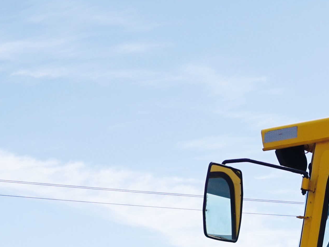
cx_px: 441
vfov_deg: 10.3
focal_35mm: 135
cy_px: 468
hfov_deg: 14.0
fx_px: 1283
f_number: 9
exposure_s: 1/125
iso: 100
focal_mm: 24
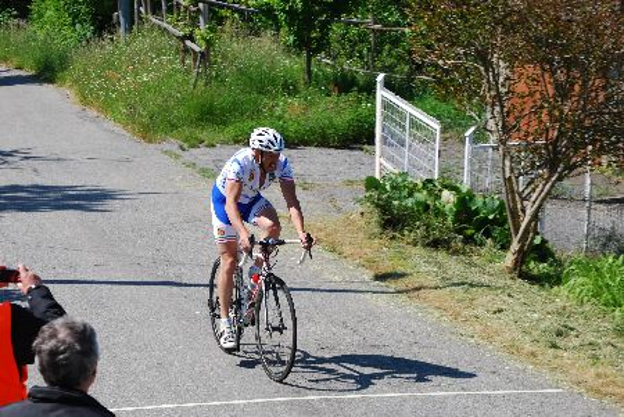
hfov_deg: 18.2
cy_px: 208
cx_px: 312
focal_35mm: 112
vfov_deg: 12.2
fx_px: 1952
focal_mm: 75
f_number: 10
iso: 100
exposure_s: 1/125
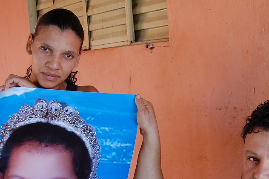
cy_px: 133
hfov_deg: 29.7
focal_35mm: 68
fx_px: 508
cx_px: 145
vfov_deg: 19.9
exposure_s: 1/80
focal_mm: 28
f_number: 4.5
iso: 400
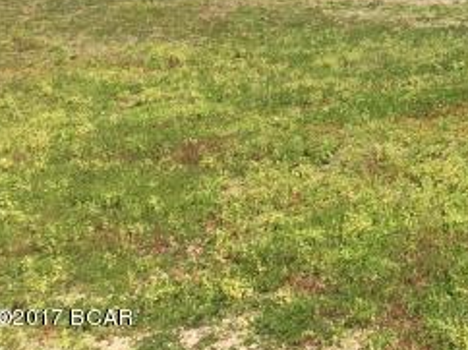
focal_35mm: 96
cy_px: -219
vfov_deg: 14.1
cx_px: 756
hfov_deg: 17.7
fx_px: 1297
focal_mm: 4.15
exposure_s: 1/1374
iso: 25
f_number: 2.2
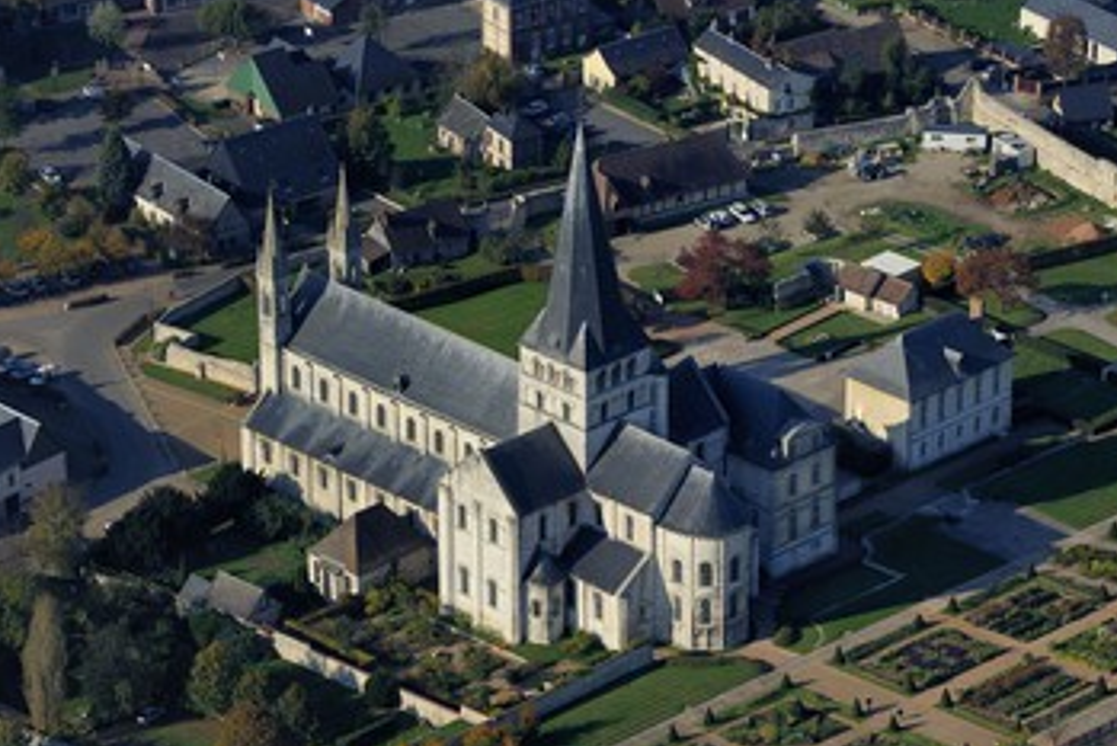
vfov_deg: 6.9
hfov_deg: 10.4
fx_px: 6146
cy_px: 423
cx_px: 661
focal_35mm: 198
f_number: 10
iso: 400
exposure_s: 1/800
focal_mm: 165
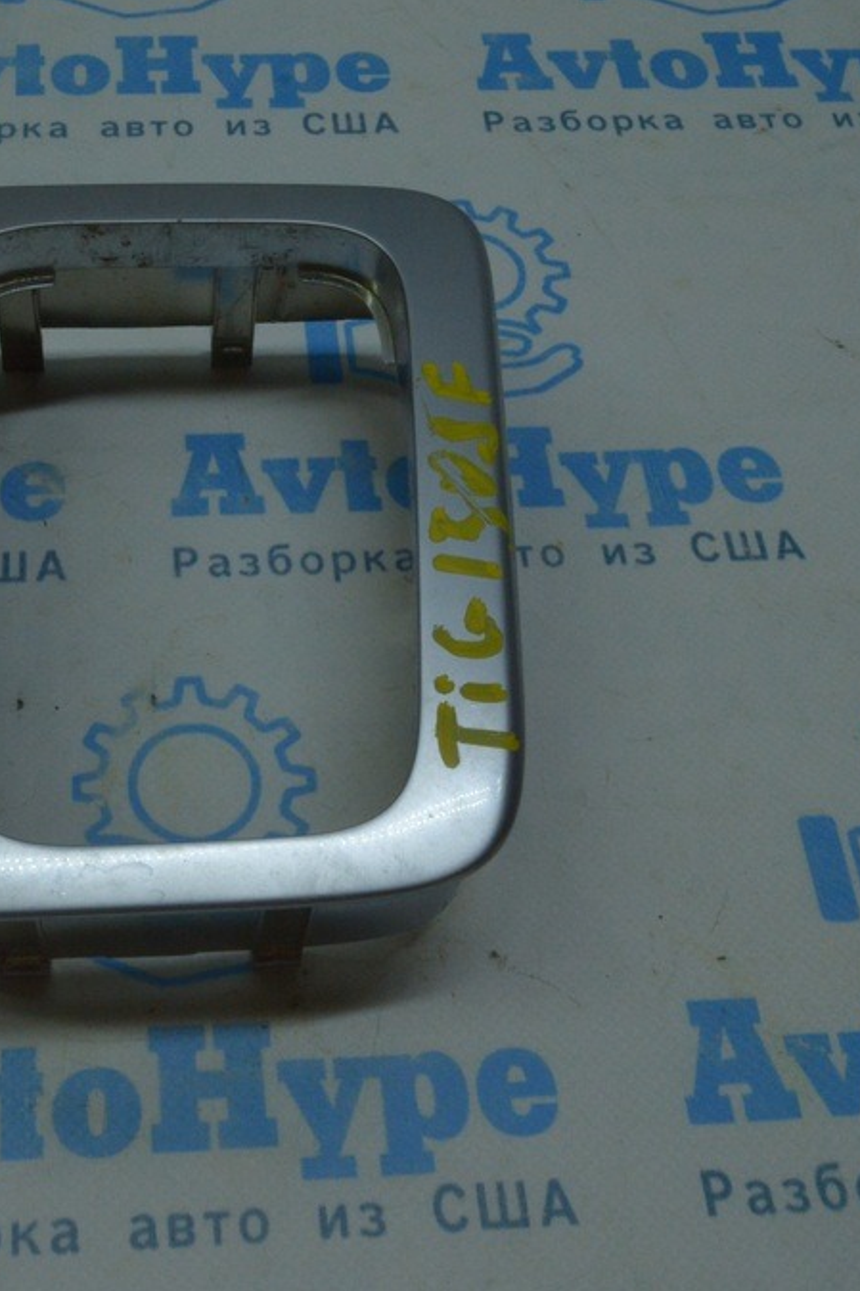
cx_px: 176
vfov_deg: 47.4
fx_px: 1470
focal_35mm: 41
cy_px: 645
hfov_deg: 31.8
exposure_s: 1/50
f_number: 22
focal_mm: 18
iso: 1400
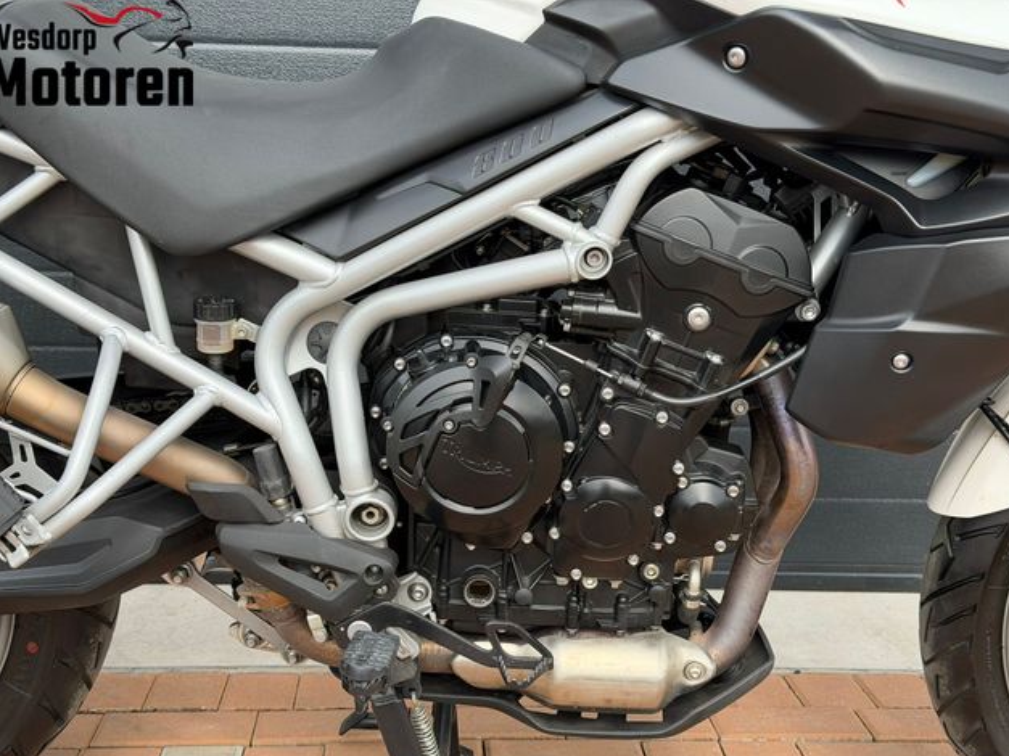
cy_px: 384
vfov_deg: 29.7
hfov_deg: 38.9
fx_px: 1428
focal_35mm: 49
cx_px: 502
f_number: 1.78
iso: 80
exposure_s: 1/1000
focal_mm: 6.76
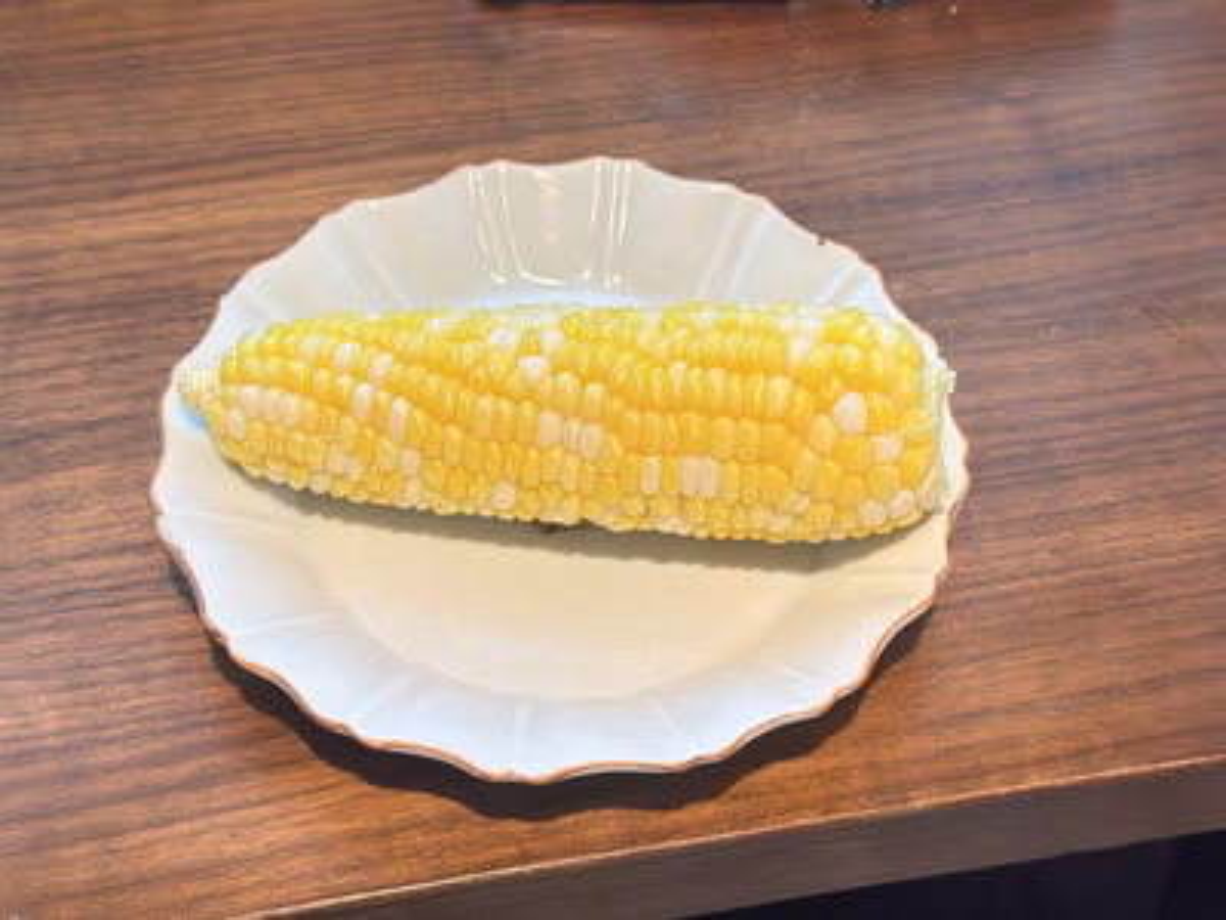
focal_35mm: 48
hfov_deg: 39.7
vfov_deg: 30.3
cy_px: 460
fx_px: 1700
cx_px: 613
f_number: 1.78
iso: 500
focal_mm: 6.86
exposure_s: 1/33
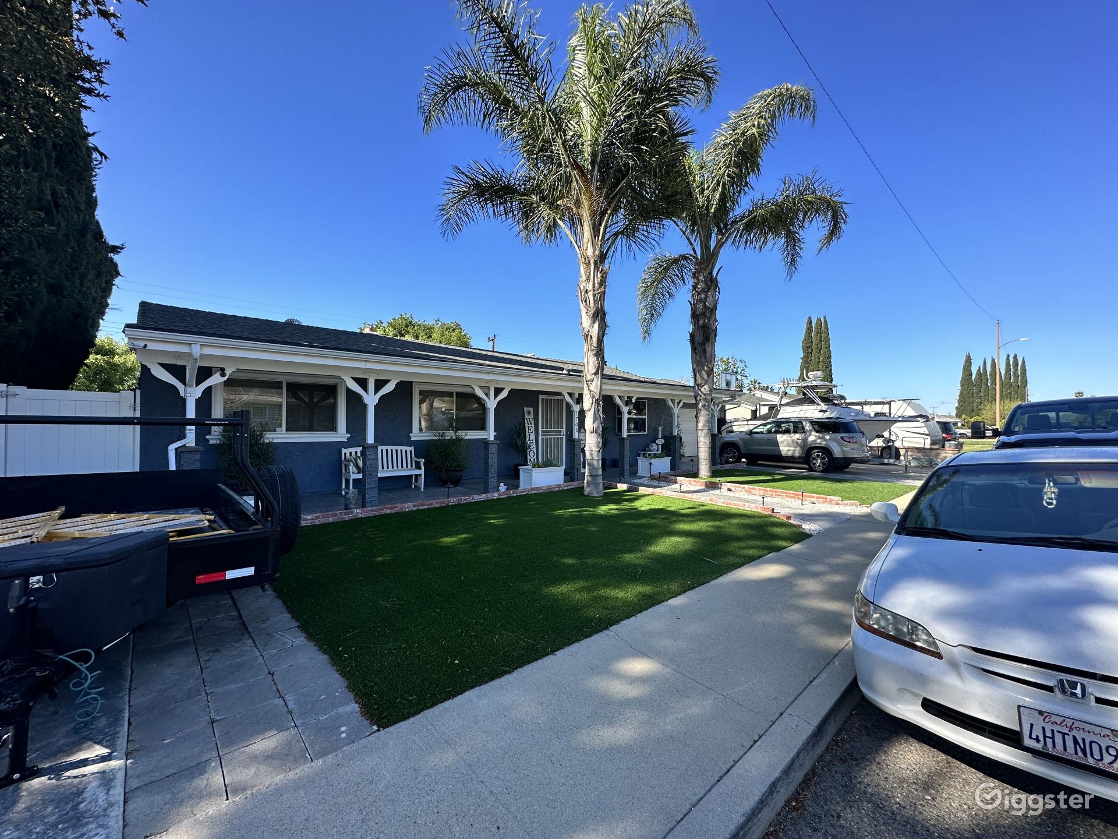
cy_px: 420
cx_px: 559
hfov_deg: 102.1
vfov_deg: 85.7
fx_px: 452
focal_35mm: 14
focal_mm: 2.22
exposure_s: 1/1014
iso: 50
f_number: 2.2
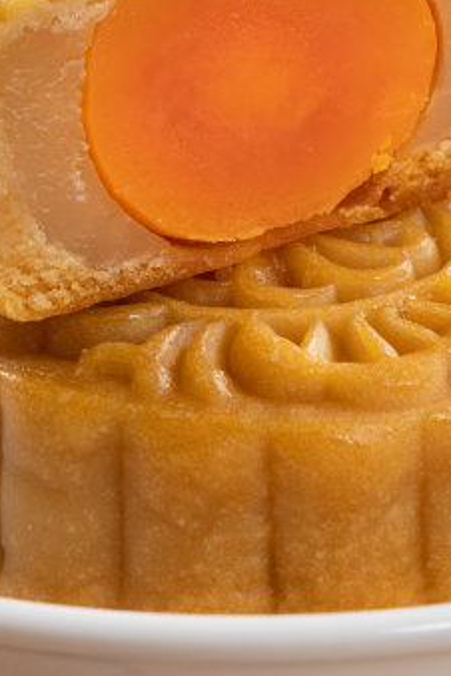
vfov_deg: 3.8
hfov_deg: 2.5
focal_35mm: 541
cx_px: 281
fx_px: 10165
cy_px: 303
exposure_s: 1/125
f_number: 14
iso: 100
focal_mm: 300
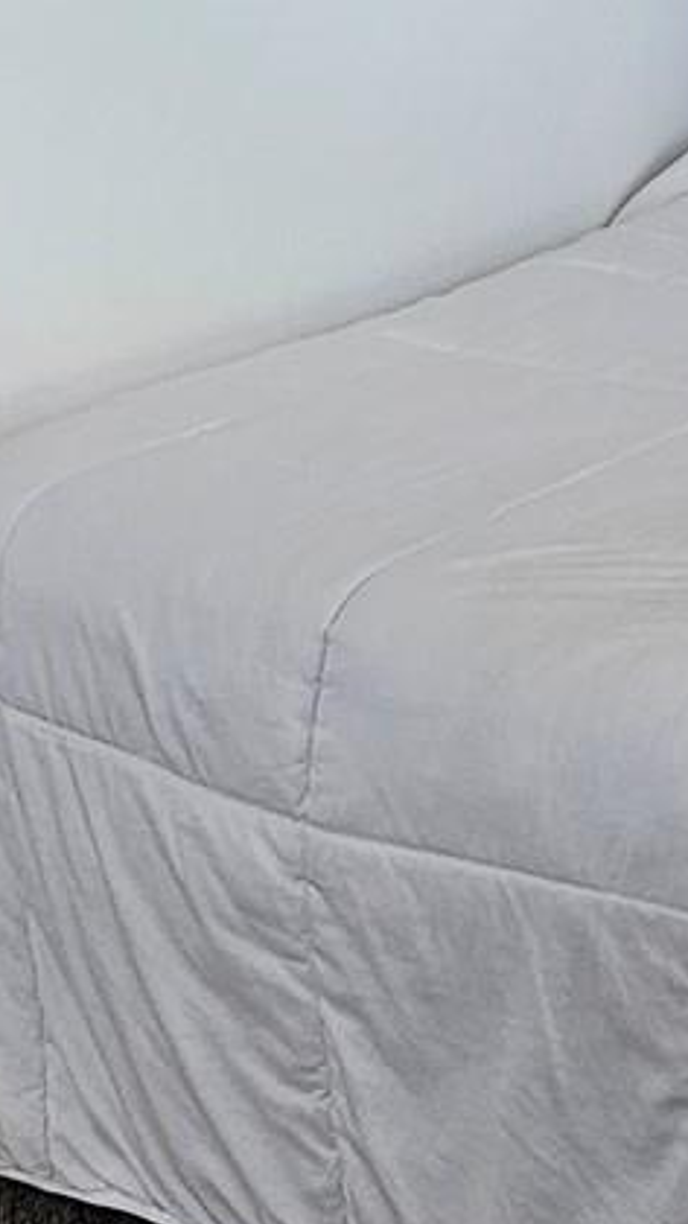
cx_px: 487
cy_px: -239
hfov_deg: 17.4
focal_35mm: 69
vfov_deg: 27.1
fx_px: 2240
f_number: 2.2
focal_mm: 2.2
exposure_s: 1/77.4
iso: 100
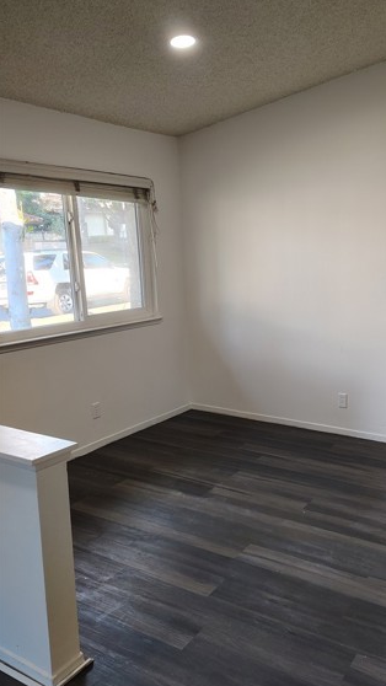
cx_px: 292
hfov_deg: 37.9
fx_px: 546
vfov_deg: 64.3
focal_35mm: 30
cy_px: 350
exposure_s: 1/60
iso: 613
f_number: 1.8
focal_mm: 5.56
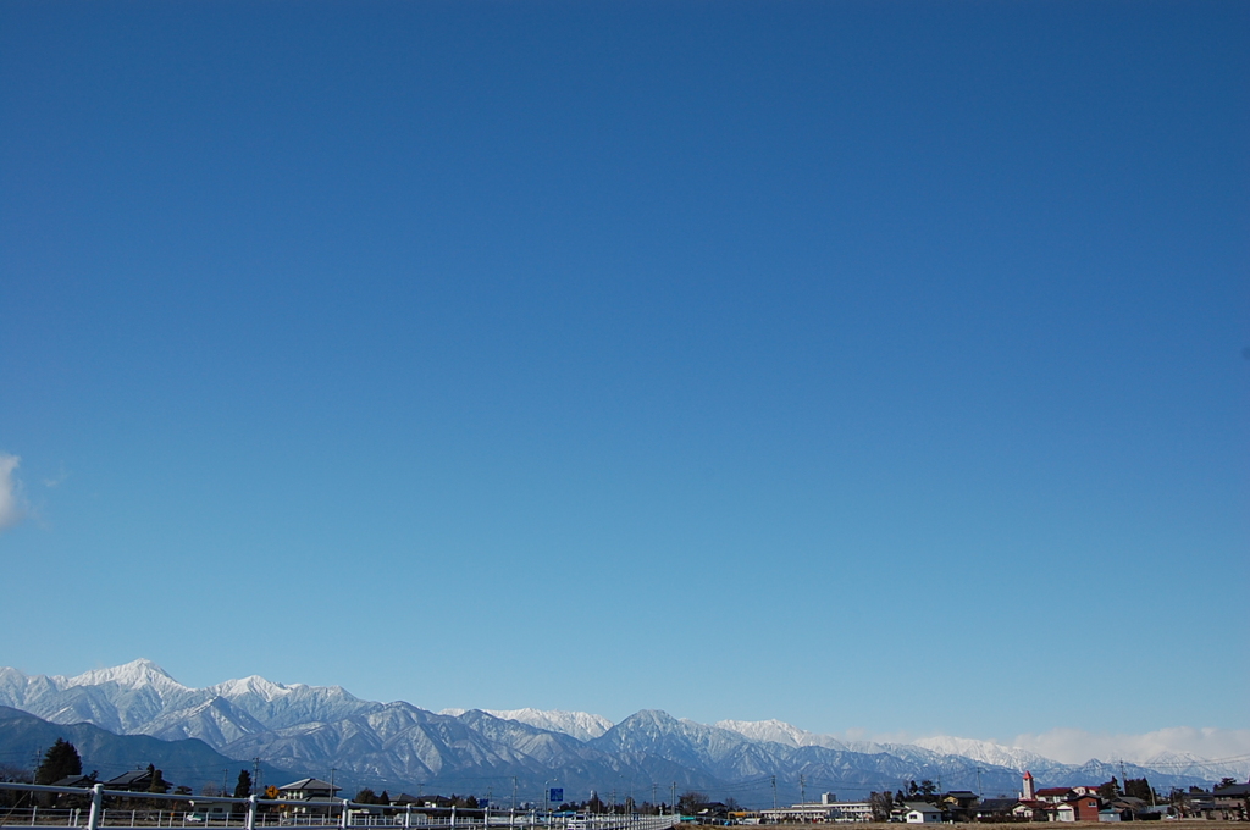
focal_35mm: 30
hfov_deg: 62.0
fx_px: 1040
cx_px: 625
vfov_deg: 43.5
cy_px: 415
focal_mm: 20
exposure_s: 1/250
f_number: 8
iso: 200
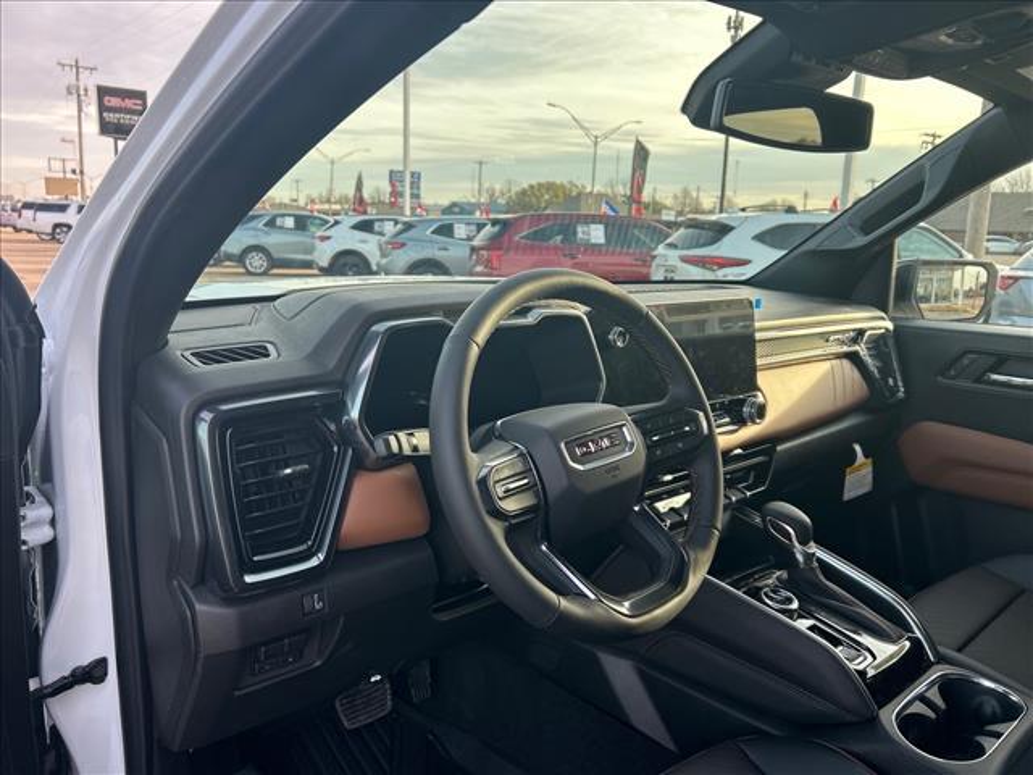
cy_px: 388
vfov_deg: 53.1
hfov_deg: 67.3
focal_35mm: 26
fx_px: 776
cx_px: 516
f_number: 1.5
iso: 40
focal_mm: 5.7
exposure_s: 1/284
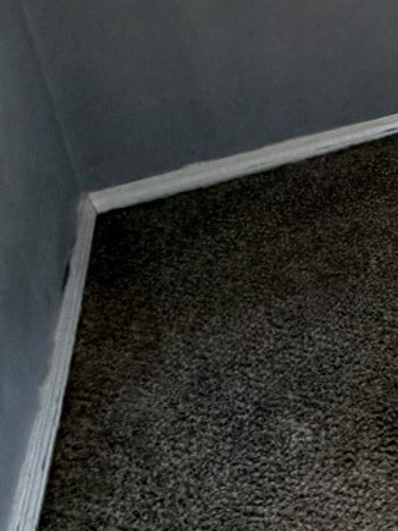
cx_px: 1025
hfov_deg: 13.2
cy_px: -84
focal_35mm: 73
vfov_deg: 24.5
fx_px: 1119
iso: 160
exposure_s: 1/60
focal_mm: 2.22
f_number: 2.2
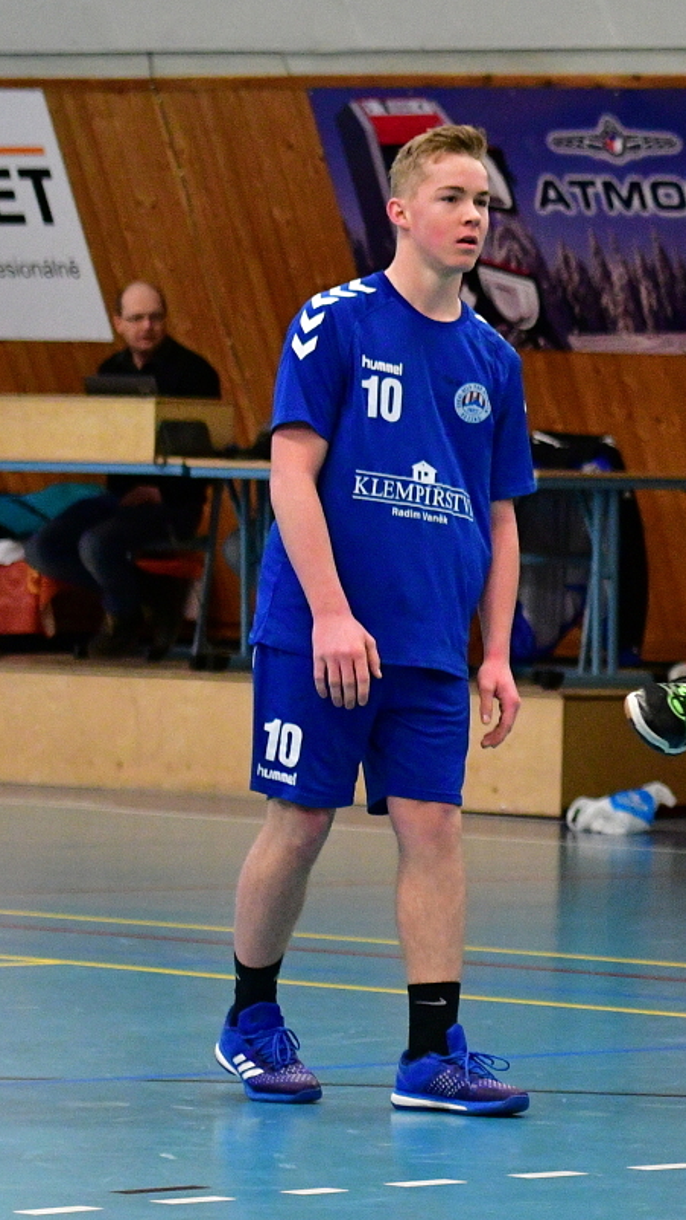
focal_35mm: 214
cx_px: 1059
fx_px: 6922
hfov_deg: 5.6
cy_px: 649
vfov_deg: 10.1
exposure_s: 1/400
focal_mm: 78
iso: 3200
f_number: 3.5
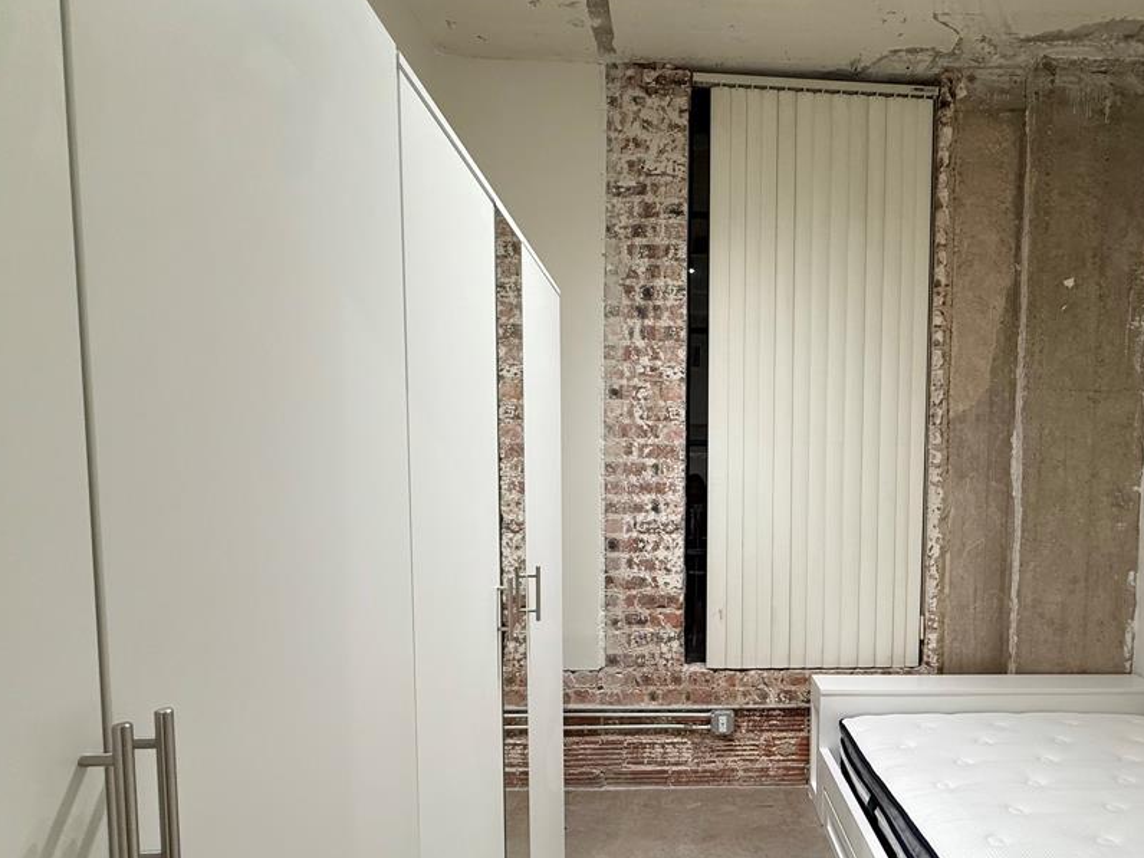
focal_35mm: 18
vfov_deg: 70.4
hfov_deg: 85.9
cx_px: 721
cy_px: 539
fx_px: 595
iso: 250
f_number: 2.2
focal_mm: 2.22
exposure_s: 1/120
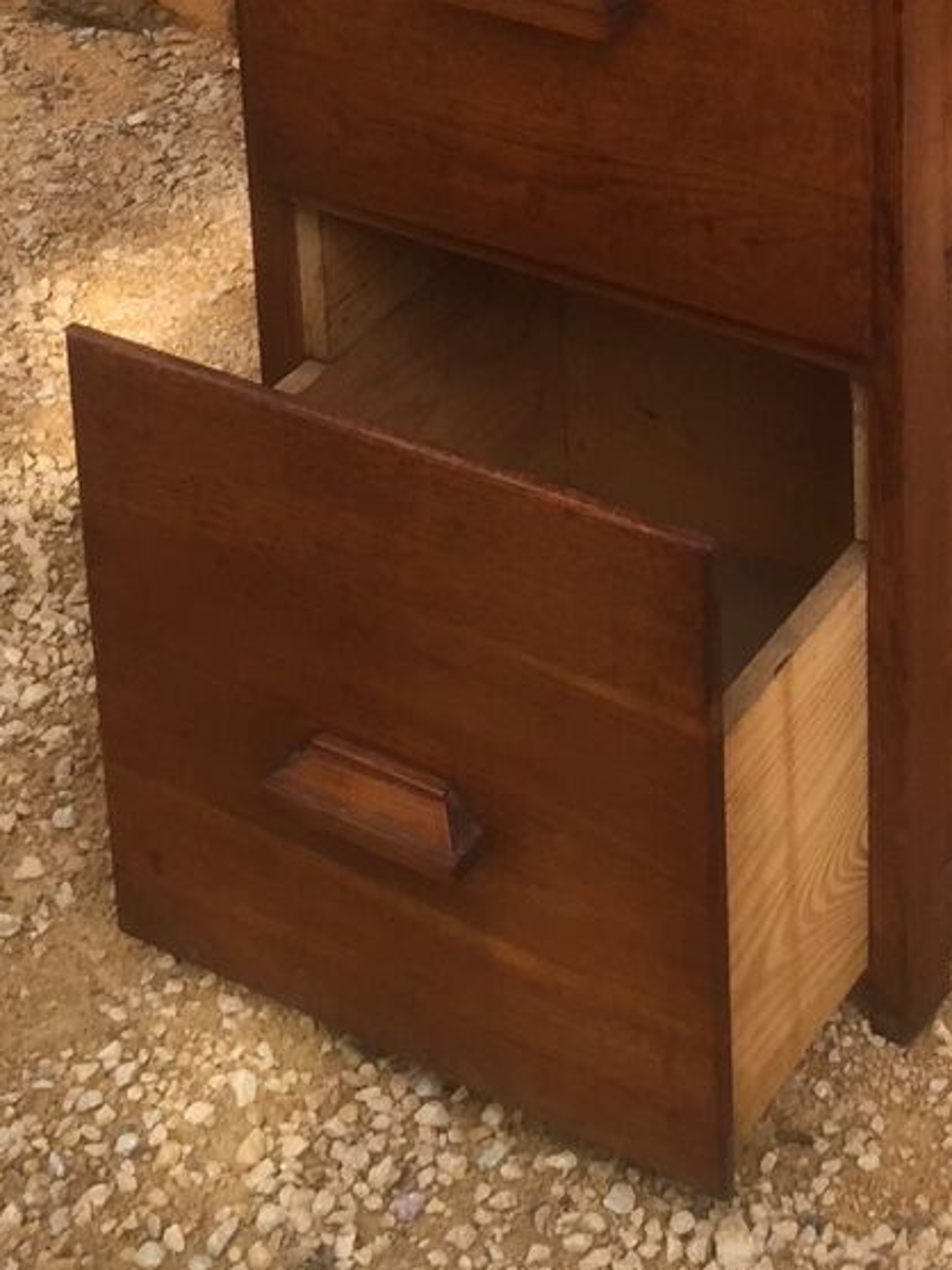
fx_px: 3116
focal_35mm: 85
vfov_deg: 20.3
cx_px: 895
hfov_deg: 17.1
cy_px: -538
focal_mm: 4.15
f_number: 2.2
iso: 32
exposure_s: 1/670
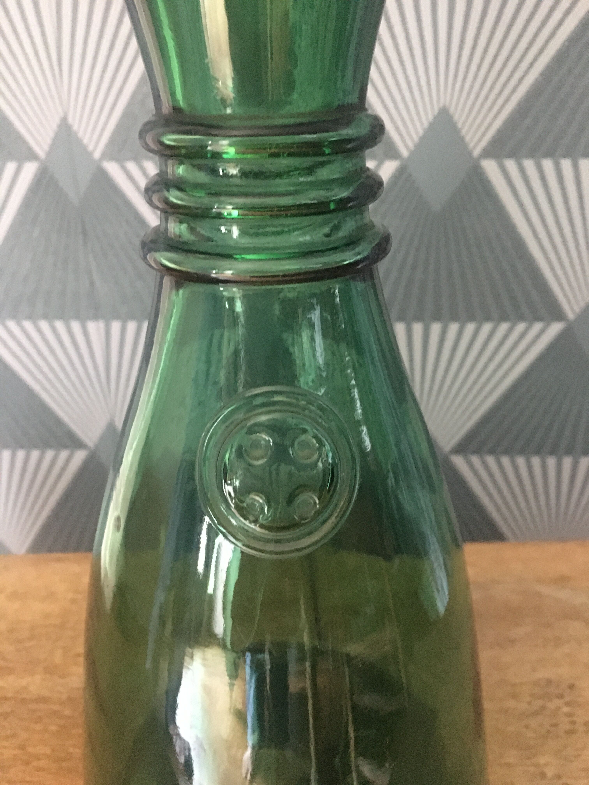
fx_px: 658
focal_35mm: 29
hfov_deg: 48.2
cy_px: 392
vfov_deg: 61.7
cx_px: 294
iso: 800
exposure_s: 1/17
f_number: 2.2
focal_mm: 4.15
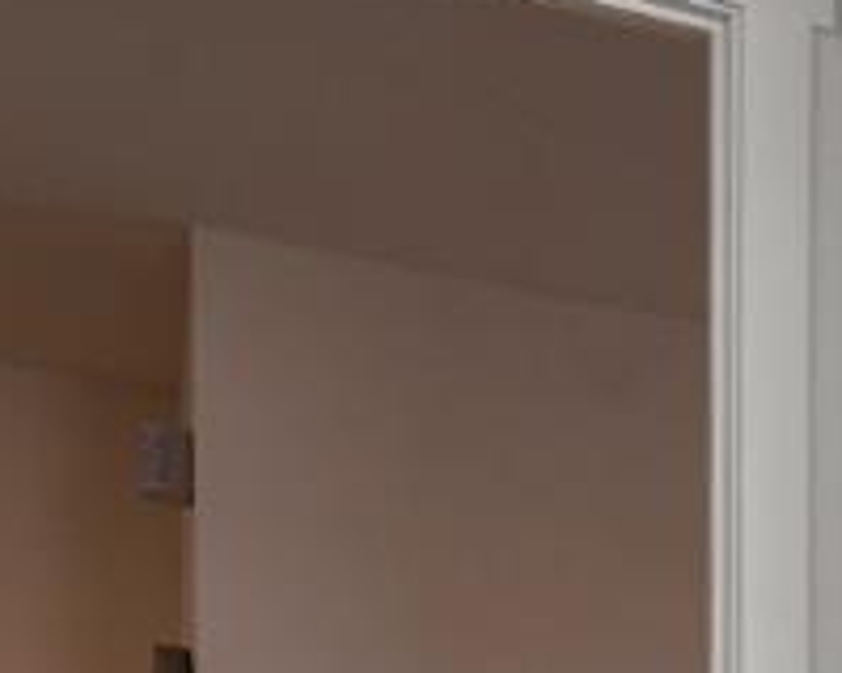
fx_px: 2466
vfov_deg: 13.8
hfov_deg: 9.9
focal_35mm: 99
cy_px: 1211
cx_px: 2881
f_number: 10
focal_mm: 14
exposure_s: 1/8
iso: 100
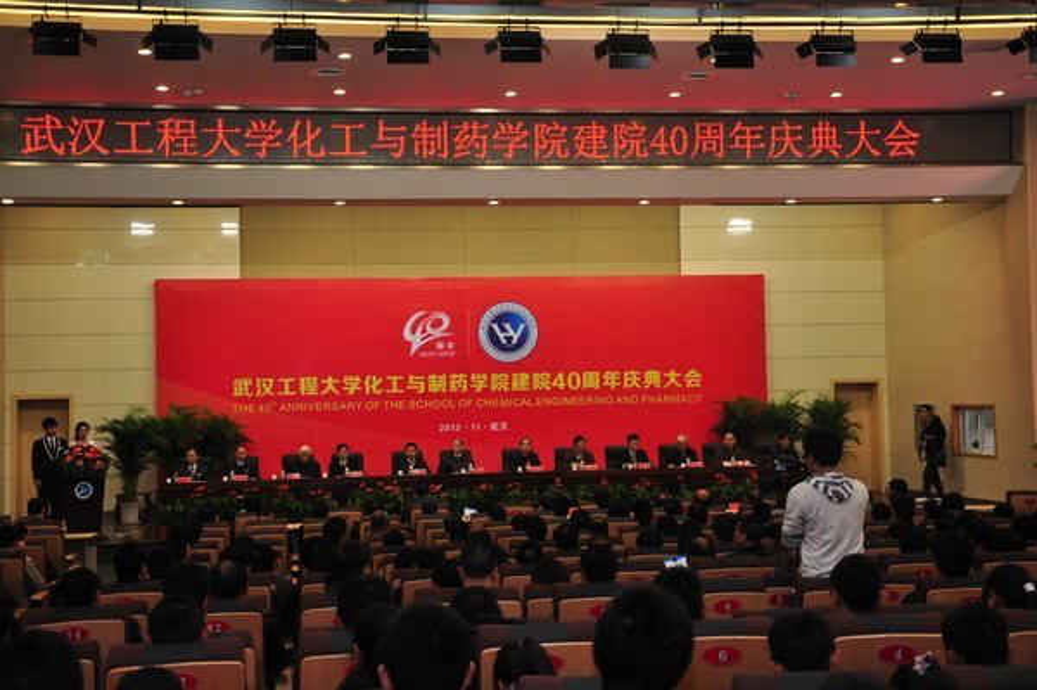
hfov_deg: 38.9
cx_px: 518
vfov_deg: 26.4
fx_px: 1468
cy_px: 345
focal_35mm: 51
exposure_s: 1/60
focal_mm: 34
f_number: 4.2
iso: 320
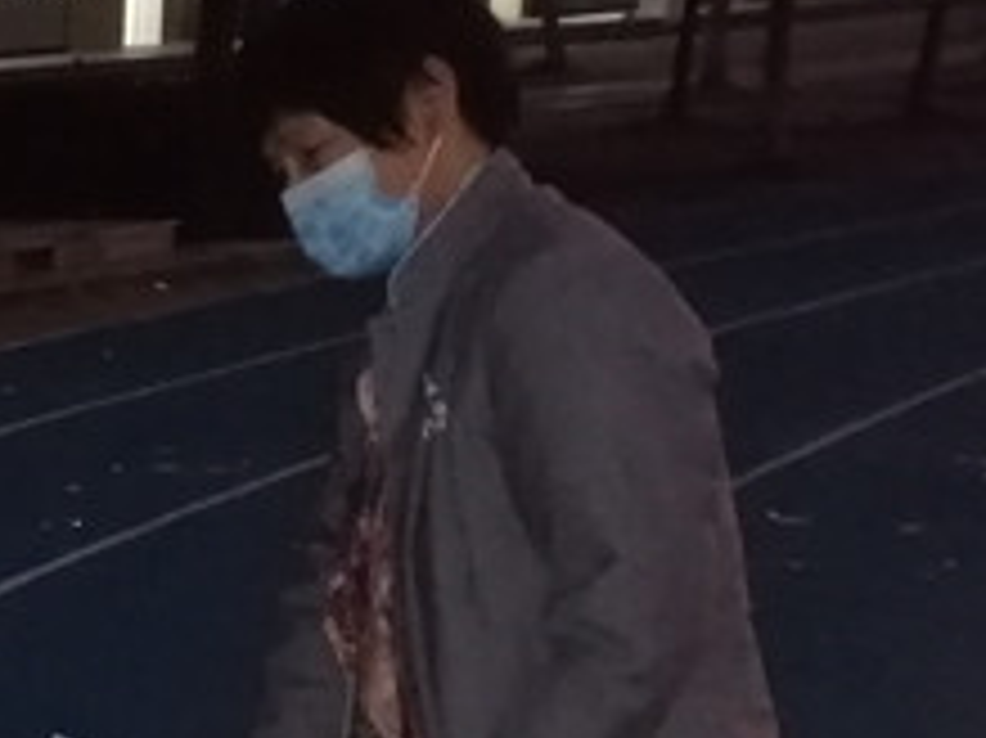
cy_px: 1179
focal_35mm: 95
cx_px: -657
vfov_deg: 14.3
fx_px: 2704
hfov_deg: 17.6
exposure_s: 1/20
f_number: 1.8
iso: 640
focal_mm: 3.62
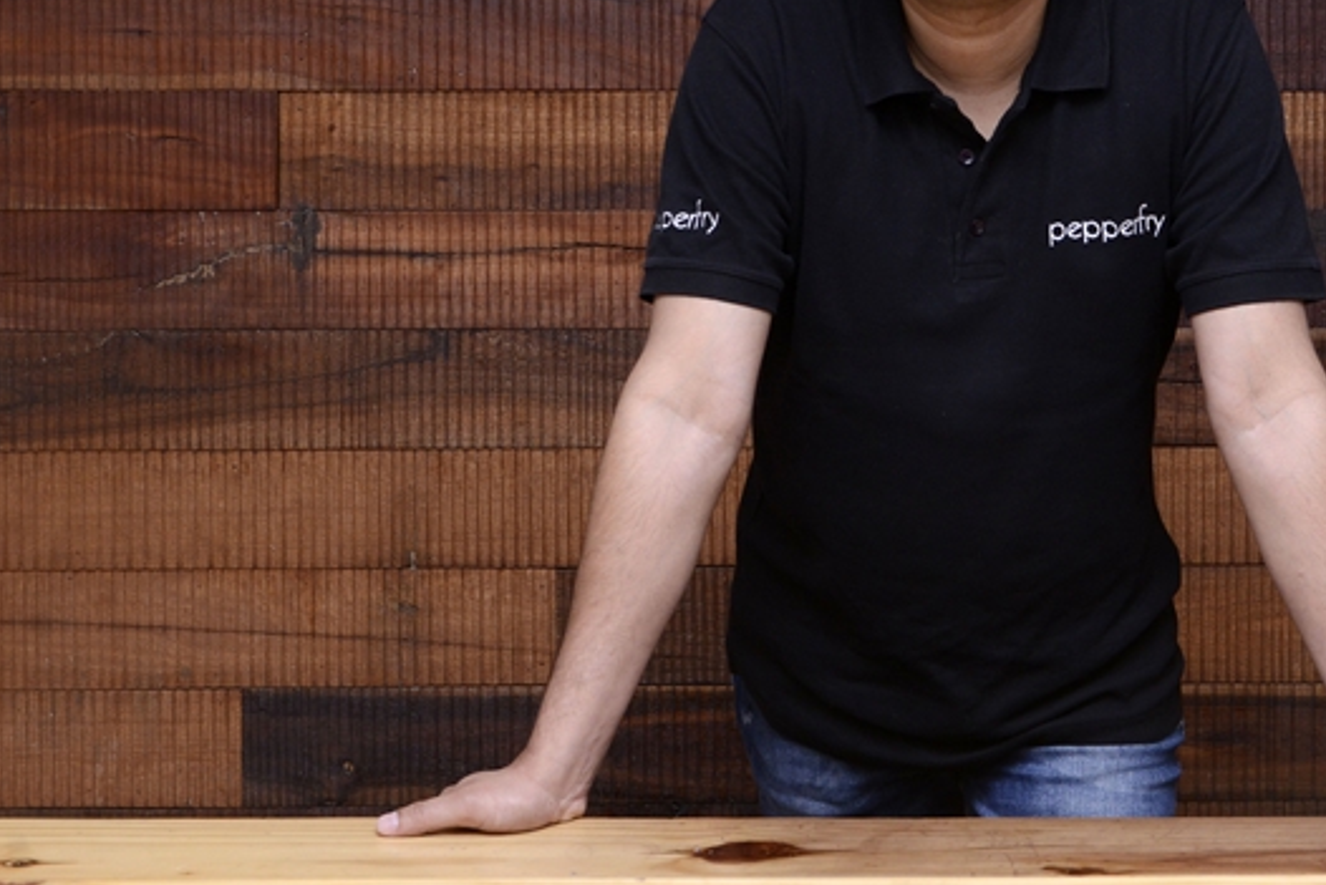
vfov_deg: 18.3
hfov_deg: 27.5
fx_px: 2689
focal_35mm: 73
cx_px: 892
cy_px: 26
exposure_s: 1/250
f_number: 9
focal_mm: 32
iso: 800
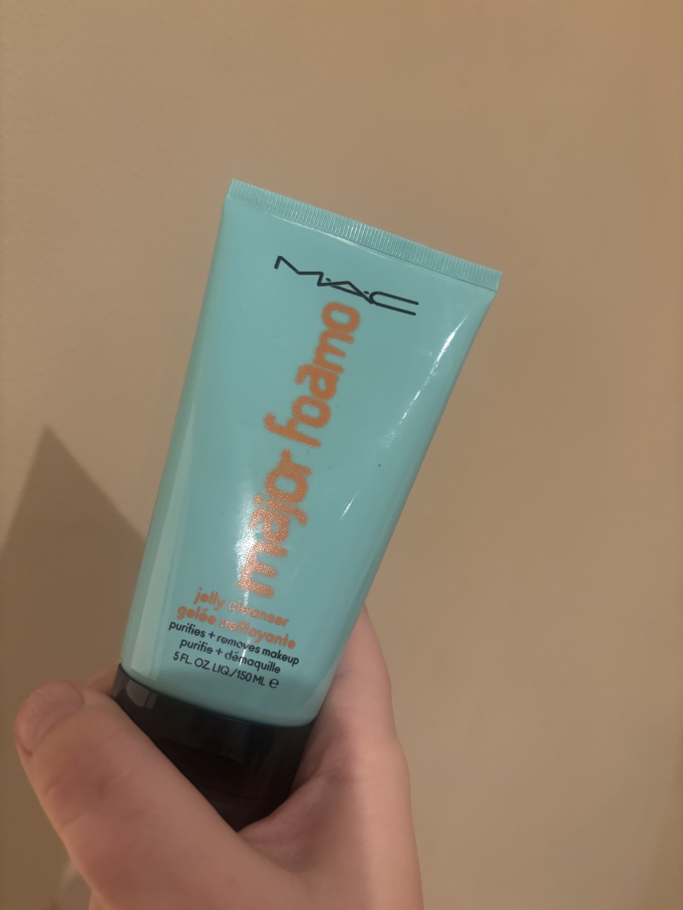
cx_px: 342
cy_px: 455
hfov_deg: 53.1
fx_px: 684
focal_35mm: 26
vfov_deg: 67.3
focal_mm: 5.96
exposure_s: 1/40
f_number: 1.6
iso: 500
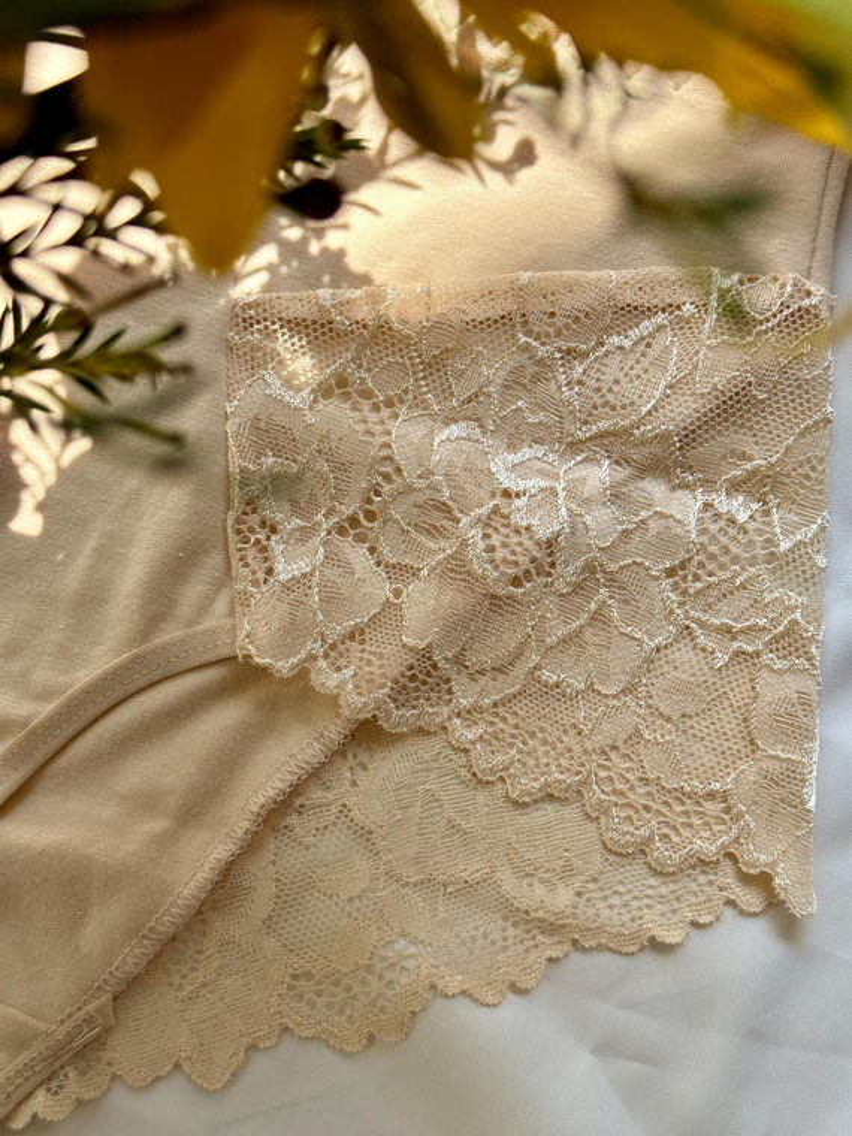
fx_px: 1575
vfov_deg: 39.7
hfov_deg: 30.3
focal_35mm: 48
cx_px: 426
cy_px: 568
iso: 64
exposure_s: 1/980
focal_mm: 6.76
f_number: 1.78
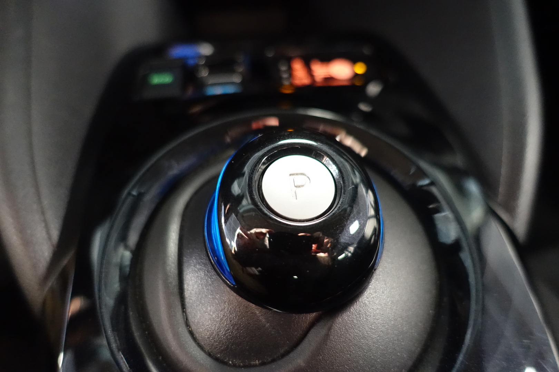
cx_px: 280
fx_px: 373
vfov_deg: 53.1
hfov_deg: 73.7
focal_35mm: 24
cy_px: 186
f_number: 1.8
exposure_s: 1/100
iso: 3200
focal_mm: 8.8
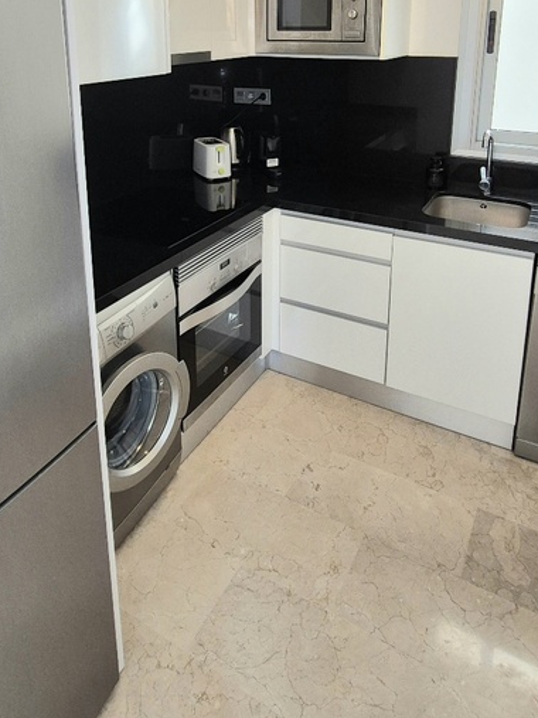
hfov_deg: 54.7
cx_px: 236
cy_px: 165
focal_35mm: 25
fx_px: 518
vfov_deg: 64.5
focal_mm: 2.2
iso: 100
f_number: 2.2
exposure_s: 1/50
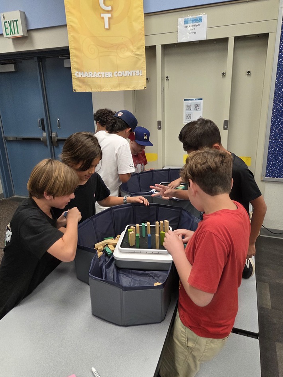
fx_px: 272
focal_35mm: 25
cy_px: 178
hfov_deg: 54.9
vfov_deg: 69.3
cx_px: 134
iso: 320
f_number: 1.8
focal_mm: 5.4
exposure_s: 1/120
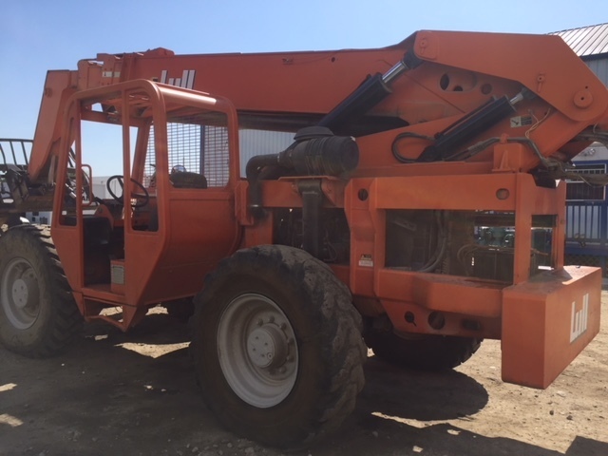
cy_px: 228
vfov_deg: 48.2
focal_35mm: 29
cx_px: 304
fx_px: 509
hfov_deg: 61.7
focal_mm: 4.15
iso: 32
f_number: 2.2
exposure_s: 1/1721
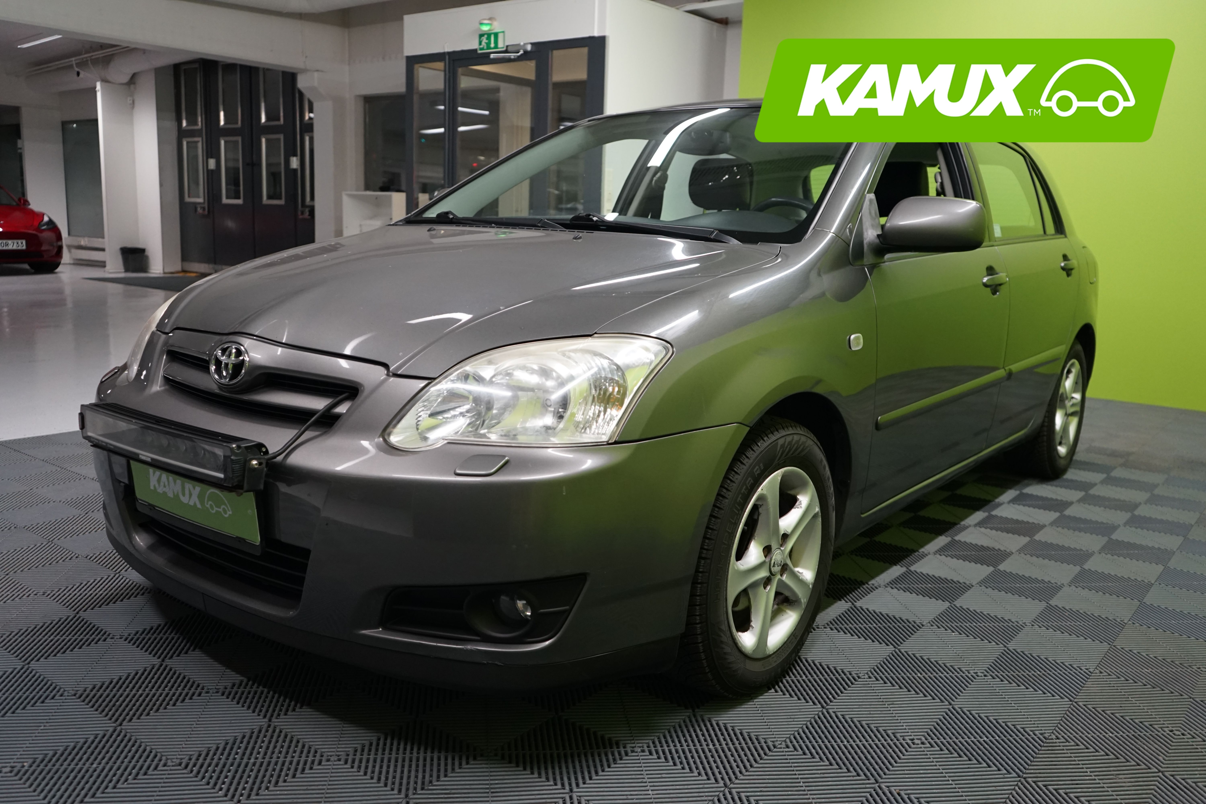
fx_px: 971
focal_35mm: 29
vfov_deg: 45.0
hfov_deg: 63.7
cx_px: 603
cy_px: 402
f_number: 4
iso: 1600
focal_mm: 29
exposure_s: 1/50
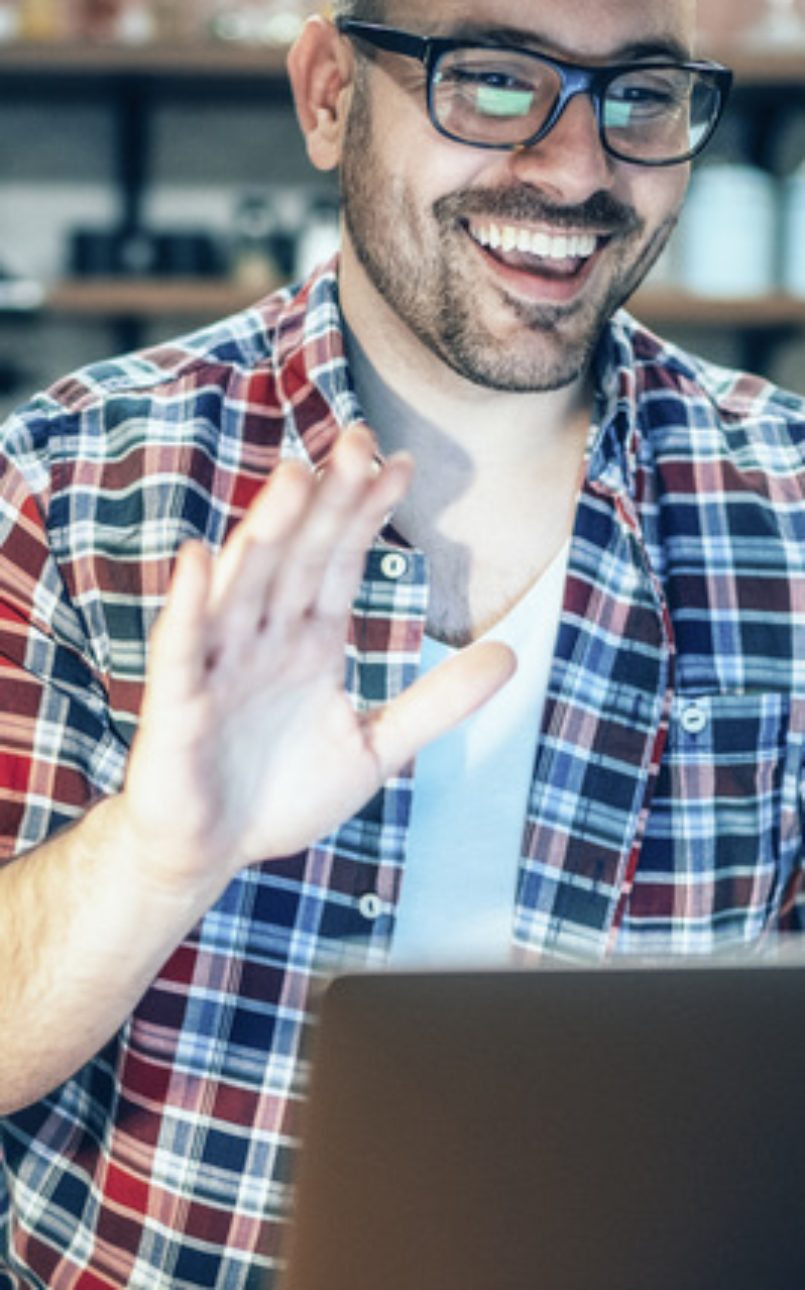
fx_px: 2564
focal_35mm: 73
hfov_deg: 17.7
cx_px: 142
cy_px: 737
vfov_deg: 28.2
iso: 800
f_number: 1.4
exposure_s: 1/200
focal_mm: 35
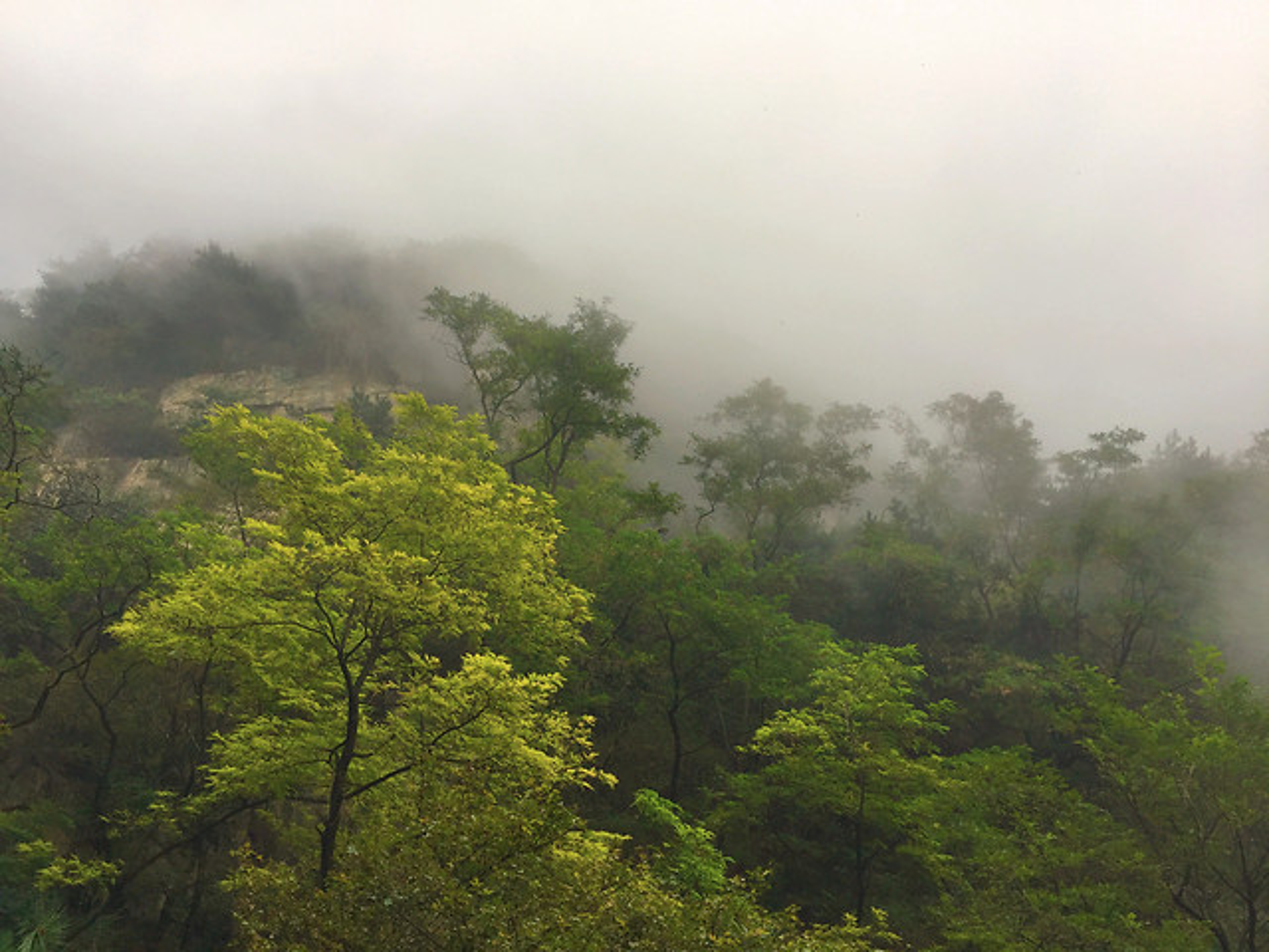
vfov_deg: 48.2
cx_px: 634
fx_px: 1063
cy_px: 476
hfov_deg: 61.7
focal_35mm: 29
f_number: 2.2
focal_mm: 4.15
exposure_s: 1/395
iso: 32
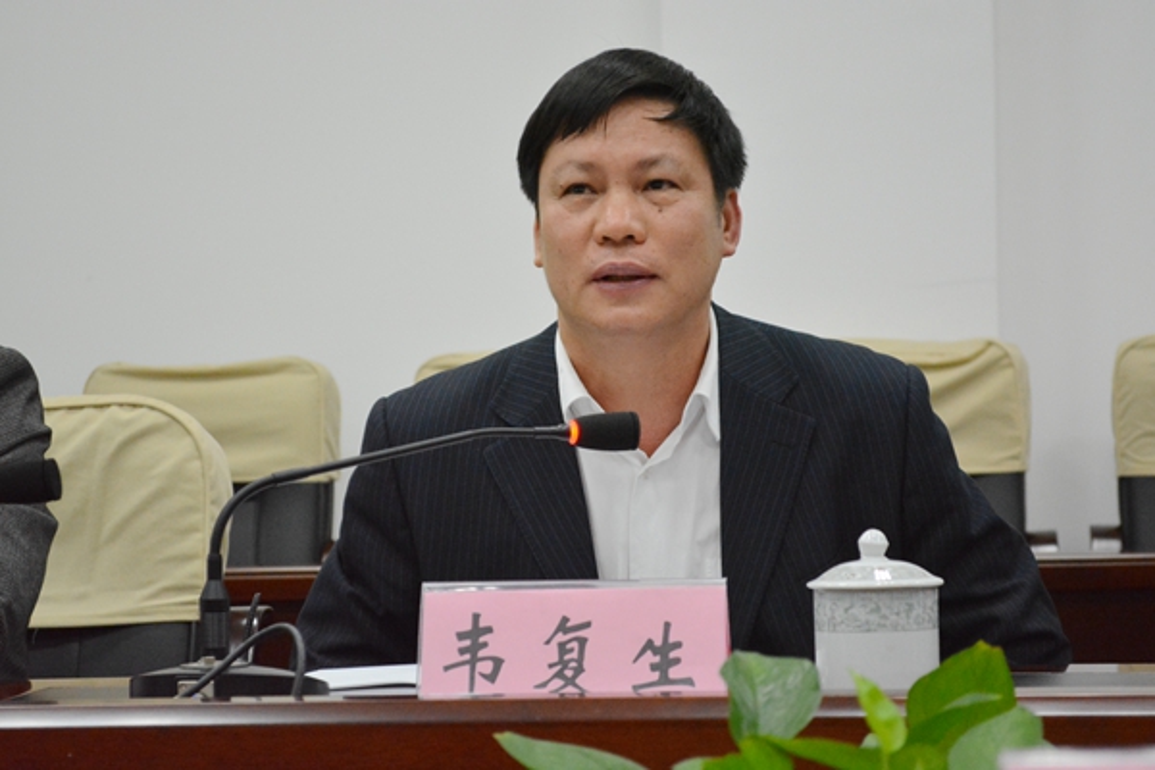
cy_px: 385
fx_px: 2647
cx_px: 578
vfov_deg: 16.6
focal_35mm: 82
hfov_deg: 24.6
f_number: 5.6
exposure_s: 1/125
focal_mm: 55
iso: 4000
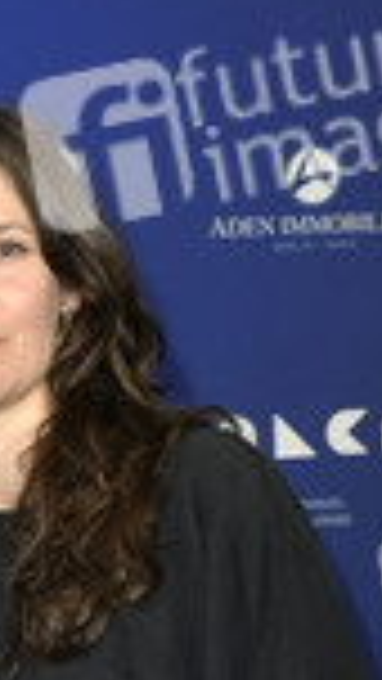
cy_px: 802
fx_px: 1998
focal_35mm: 111
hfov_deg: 10.6
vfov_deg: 18.3
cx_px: -157
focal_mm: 40
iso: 2000
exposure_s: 1/200
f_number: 5.6
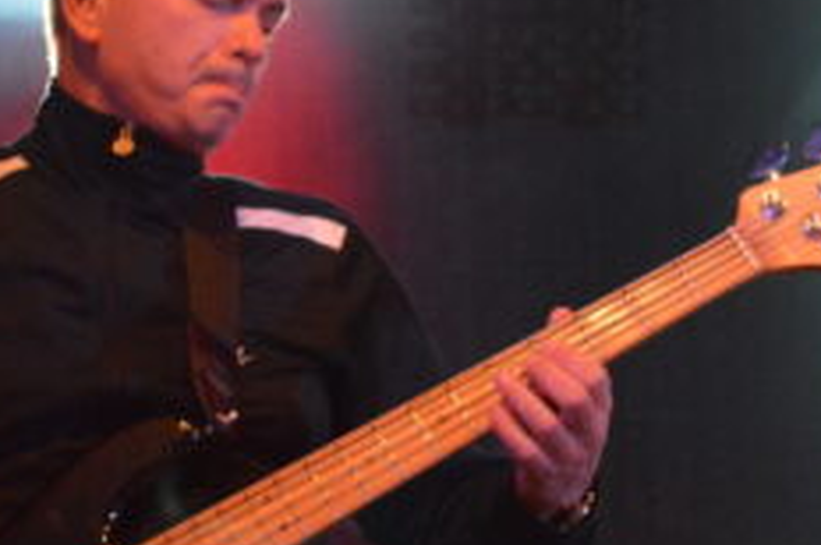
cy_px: 207
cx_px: 203
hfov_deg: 15.0
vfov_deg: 10.1
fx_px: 3097
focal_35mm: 136
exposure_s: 1/80
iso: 3200
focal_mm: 36
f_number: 5
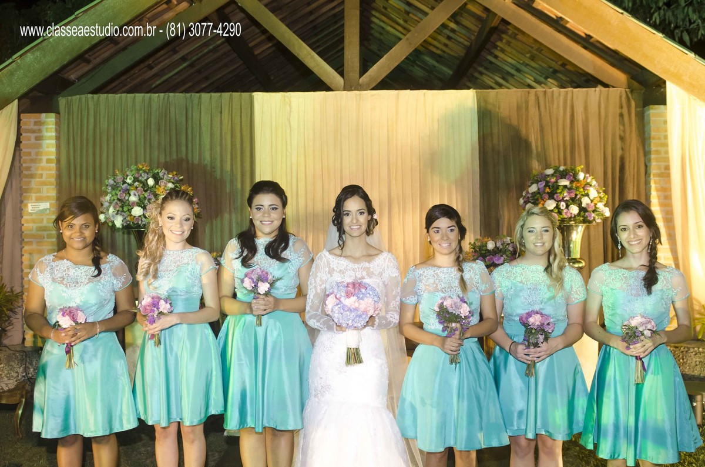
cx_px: 352
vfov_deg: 36.7
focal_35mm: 36
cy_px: 234
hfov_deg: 53.2
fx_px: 703
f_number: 2.8
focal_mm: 24
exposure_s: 1/80
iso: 2000
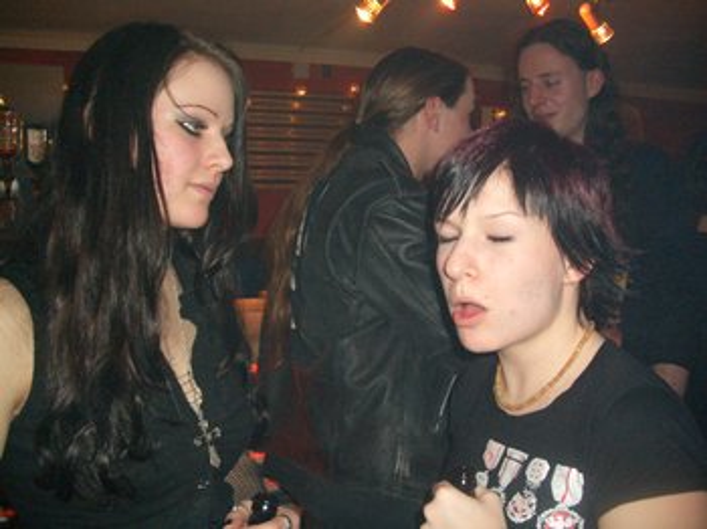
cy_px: 264
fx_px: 714
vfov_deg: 40.7
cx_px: 354
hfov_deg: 52.7
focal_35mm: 35
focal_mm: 5.8
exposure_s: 1/60
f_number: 2.6
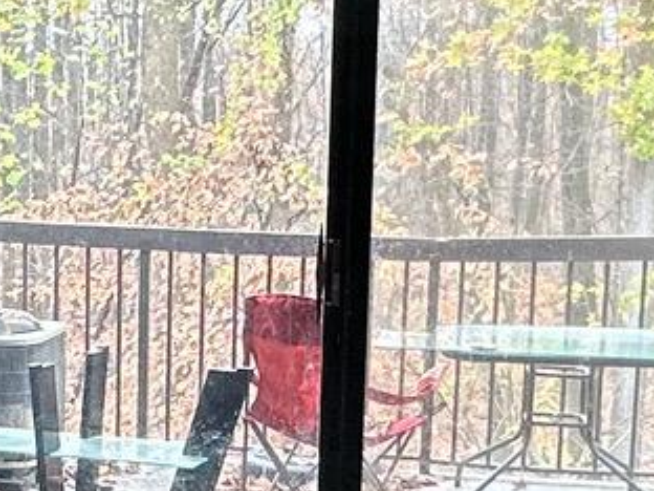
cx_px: 90
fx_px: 1738
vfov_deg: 15.9
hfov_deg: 20.9
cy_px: 401
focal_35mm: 92
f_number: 2.2
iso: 125
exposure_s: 1/120
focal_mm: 2.22
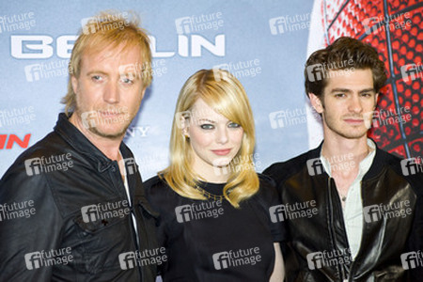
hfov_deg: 14.2
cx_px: 212
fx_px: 1704
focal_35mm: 145
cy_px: 141
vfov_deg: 9.5
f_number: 5
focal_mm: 145
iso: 1250
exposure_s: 1/250
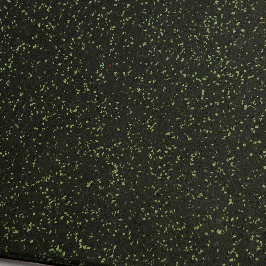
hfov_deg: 9.6
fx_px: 1582
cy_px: 46
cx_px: 175
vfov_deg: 9.6
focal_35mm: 182
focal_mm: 50
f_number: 4.5
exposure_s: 1/60
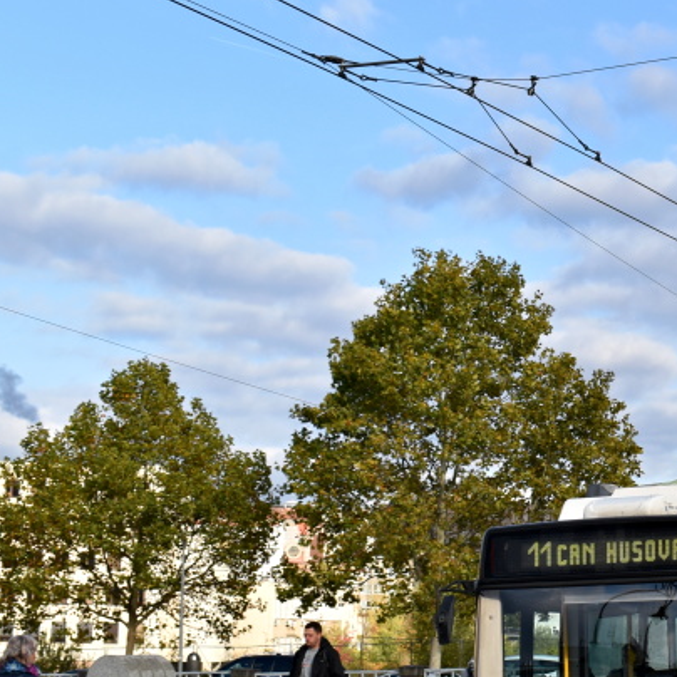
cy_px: 475
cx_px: 769
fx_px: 1859
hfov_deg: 19.6
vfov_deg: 20.5
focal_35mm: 84
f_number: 9
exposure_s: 1/320
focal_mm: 26
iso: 200
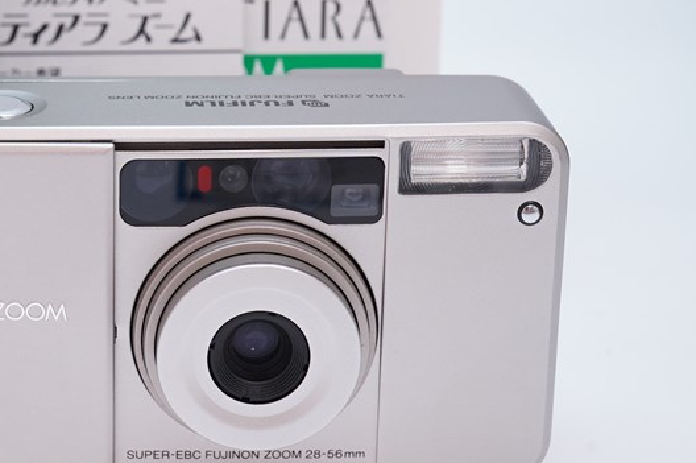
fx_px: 1874
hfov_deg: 20.5
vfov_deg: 14.0
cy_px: 82
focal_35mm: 97
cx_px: 47
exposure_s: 1/125
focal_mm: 50
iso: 1600
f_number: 8
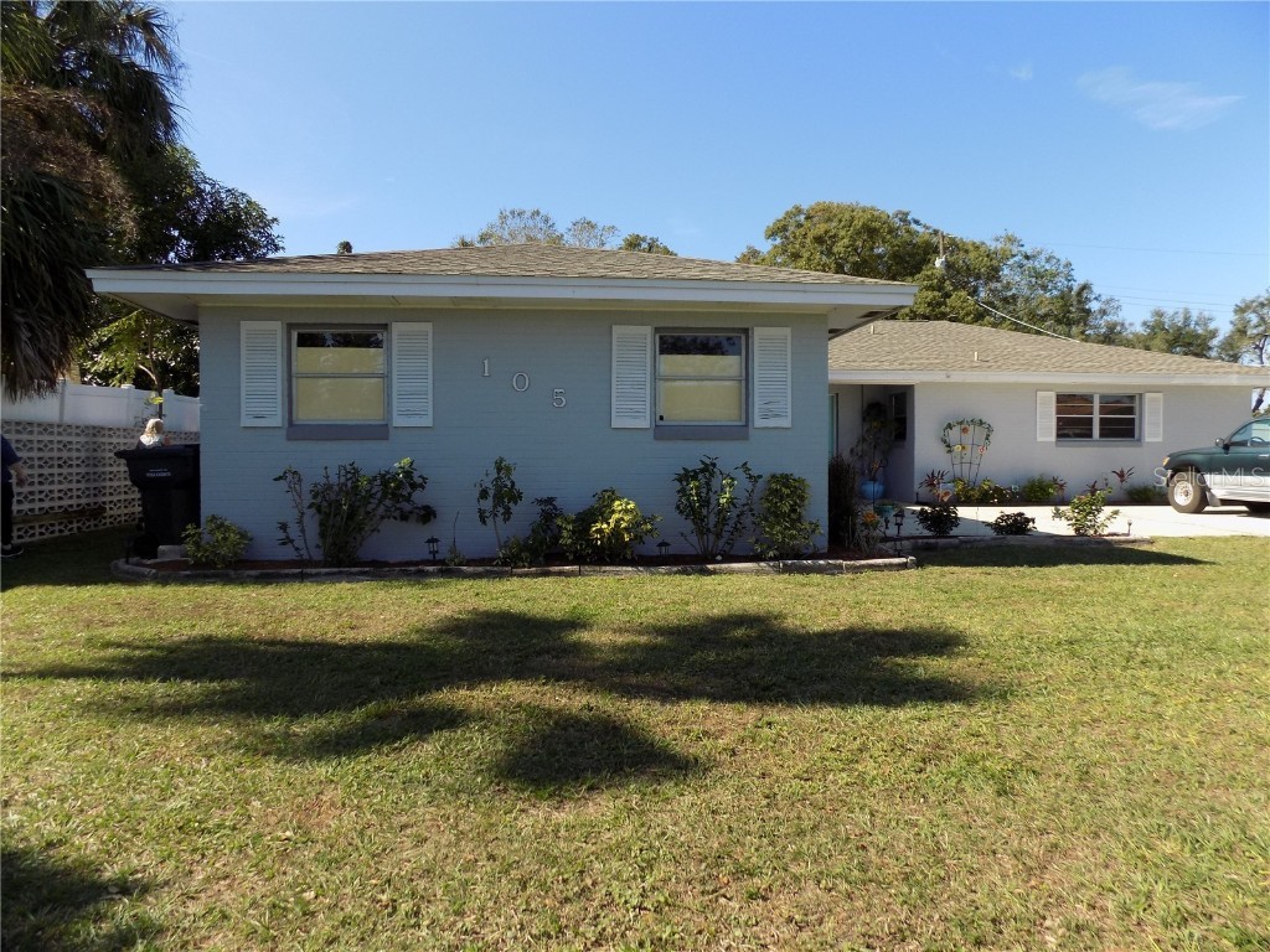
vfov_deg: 58.9
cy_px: 476
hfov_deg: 73.9
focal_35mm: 23
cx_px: 635
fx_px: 844
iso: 80
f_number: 3.1
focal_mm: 4
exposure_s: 1/640
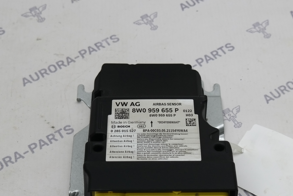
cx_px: 167
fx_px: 651
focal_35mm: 80
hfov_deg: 25.3
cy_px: 122
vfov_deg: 17.0
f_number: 4
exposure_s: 1/100
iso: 100
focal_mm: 24
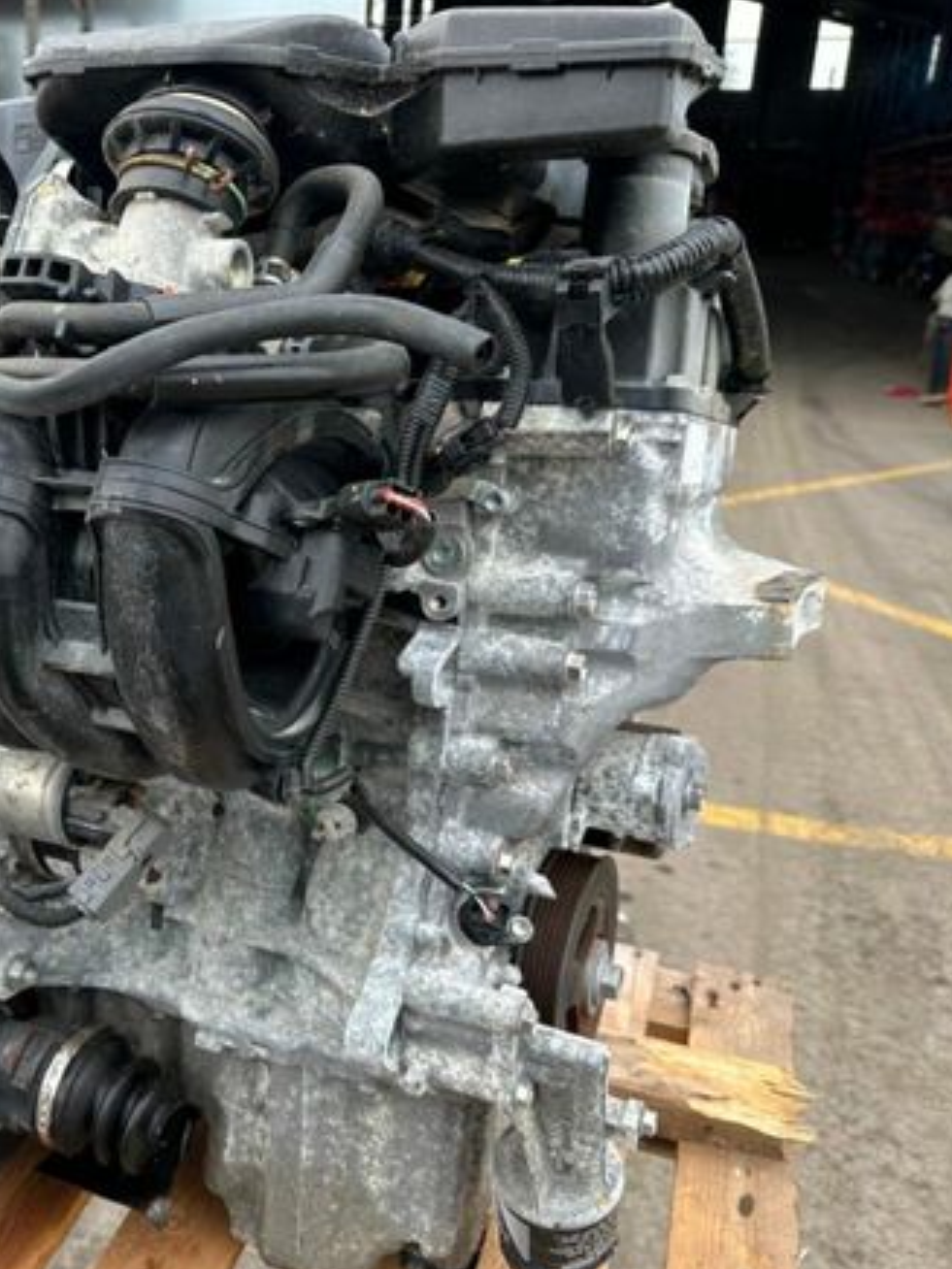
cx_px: 213
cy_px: 652
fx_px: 1210
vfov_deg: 55.3
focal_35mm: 33
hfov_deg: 41.4
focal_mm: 6.86
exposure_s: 1/480
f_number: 1.78
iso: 80
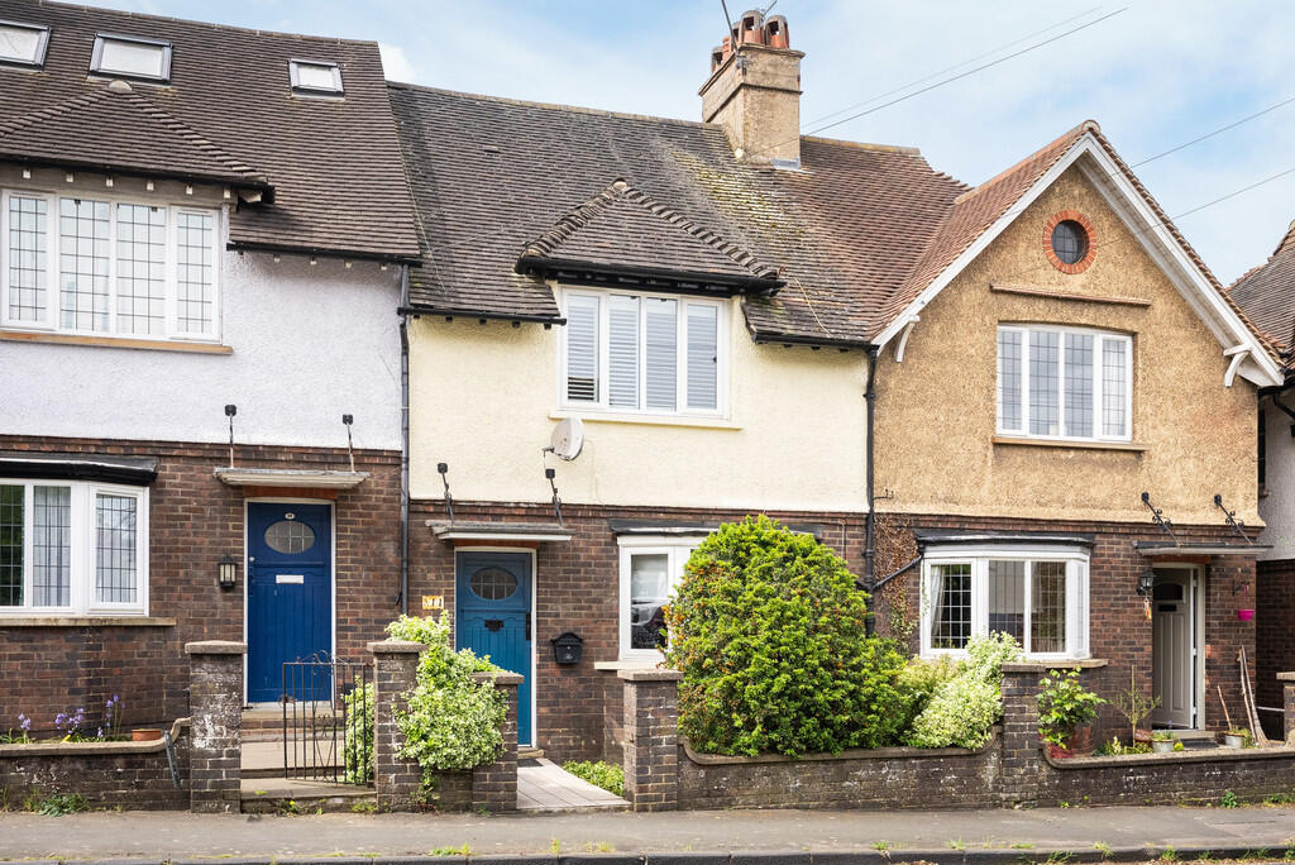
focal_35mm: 33
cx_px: 648
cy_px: 432
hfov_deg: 57.2
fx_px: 1188
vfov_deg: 40.0
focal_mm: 33
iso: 2000
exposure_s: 1/2000
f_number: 7.1
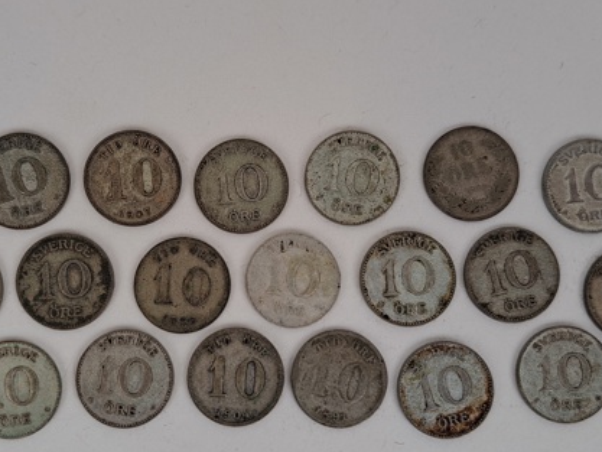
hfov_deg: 41.1
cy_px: 243
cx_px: 254
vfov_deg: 31.5
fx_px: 800
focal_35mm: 46
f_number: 1.8
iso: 50
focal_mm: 5.23
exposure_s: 1/100
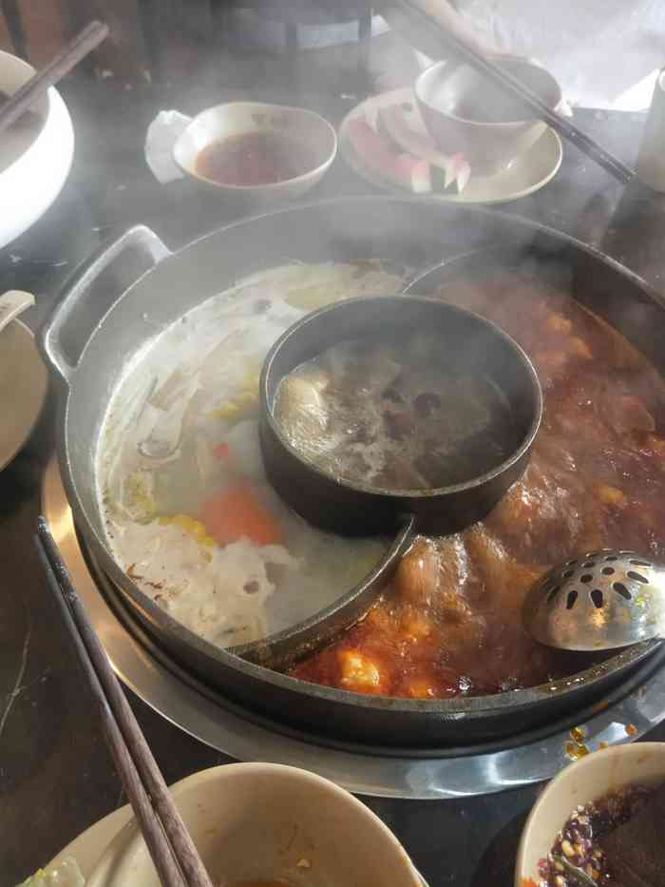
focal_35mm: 32
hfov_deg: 44.2
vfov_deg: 56.8
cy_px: 444
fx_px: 819
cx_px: 332
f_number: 1.7
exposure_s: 1/50
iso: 87
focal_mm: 5.5
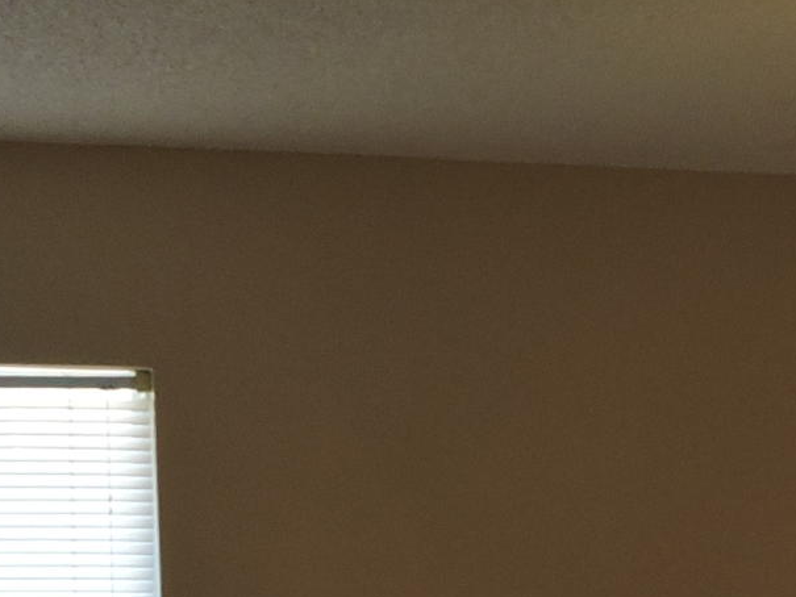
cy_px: 874
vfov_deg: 11.9
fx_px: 2737
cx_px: 905
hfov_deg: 16.0
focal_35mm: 119
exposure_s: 1/40
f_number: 3.3
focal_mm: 4.3
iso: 100
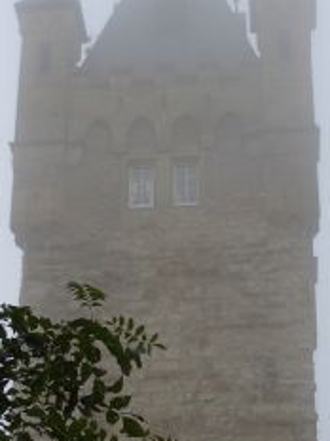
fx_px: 1347
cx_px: 167
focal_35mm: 106
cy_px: 340
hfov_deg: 14.0
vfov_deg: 18.4
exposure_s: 1/160
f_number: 2.8
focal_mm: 6.8
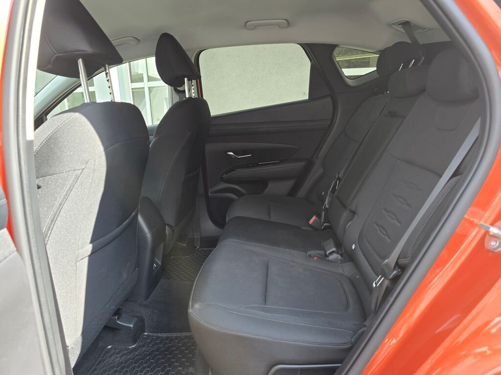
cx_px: 250
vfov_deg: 58.9
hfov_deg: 73.9
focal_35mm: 23
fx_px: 333
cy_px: 188
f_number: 1.7
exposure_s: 1/180
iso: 50
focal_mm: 6.3
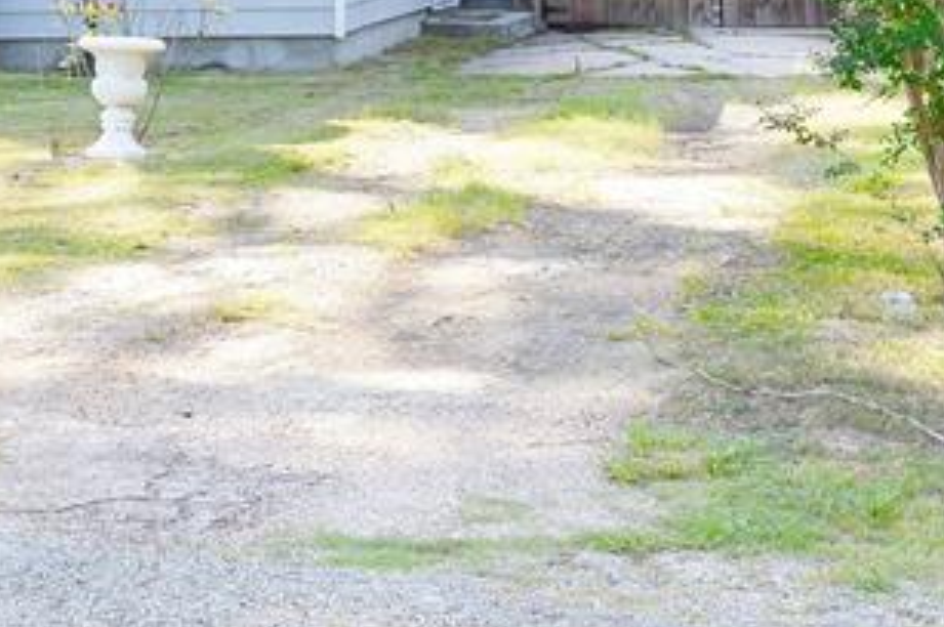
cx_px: 314
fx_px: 2619
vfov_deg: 13.0
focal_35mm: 100
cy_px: -286
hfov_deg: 20.4
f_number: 6.3
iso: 100
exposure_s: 1/200
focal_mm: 20
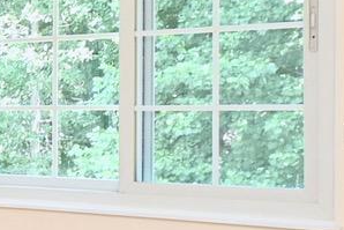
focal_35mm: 103
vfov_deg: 13.3
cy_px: 81
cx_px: -342
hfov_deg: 15.7
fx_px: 985
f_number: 7.1
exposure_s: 1/30
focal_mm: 10
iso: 500
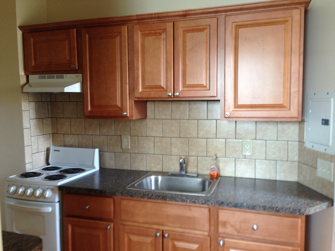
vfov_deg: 42.9
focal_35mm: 33
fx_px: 319
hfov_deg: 55.4
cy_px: 126
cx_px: 168
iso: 125
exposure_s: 1/20
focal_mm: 4.12
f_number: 2.4
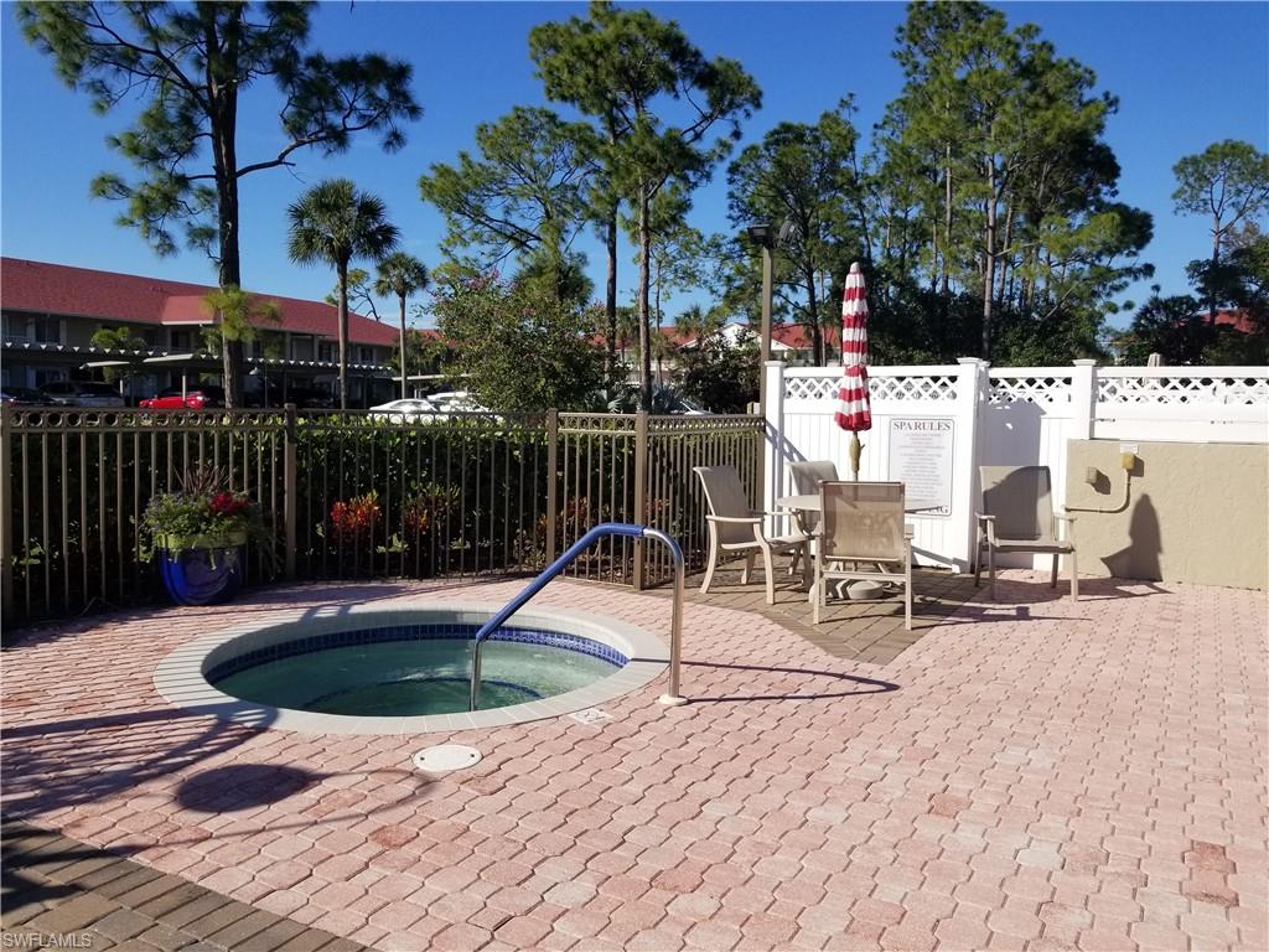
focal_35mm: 26
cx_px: 634
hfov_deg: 67.3
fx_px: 953
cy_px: 476
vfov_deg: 53.1
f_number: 1.7
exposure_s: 1/3400
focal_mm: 4.25
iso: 50
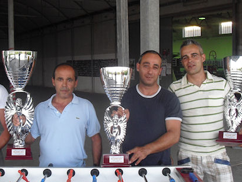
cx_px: 88
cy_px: 93
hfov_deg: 36.6
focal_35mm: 52
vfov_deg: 28.0
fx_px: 364
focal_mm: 6.3
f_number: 3.1
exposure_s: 1/50
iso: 200
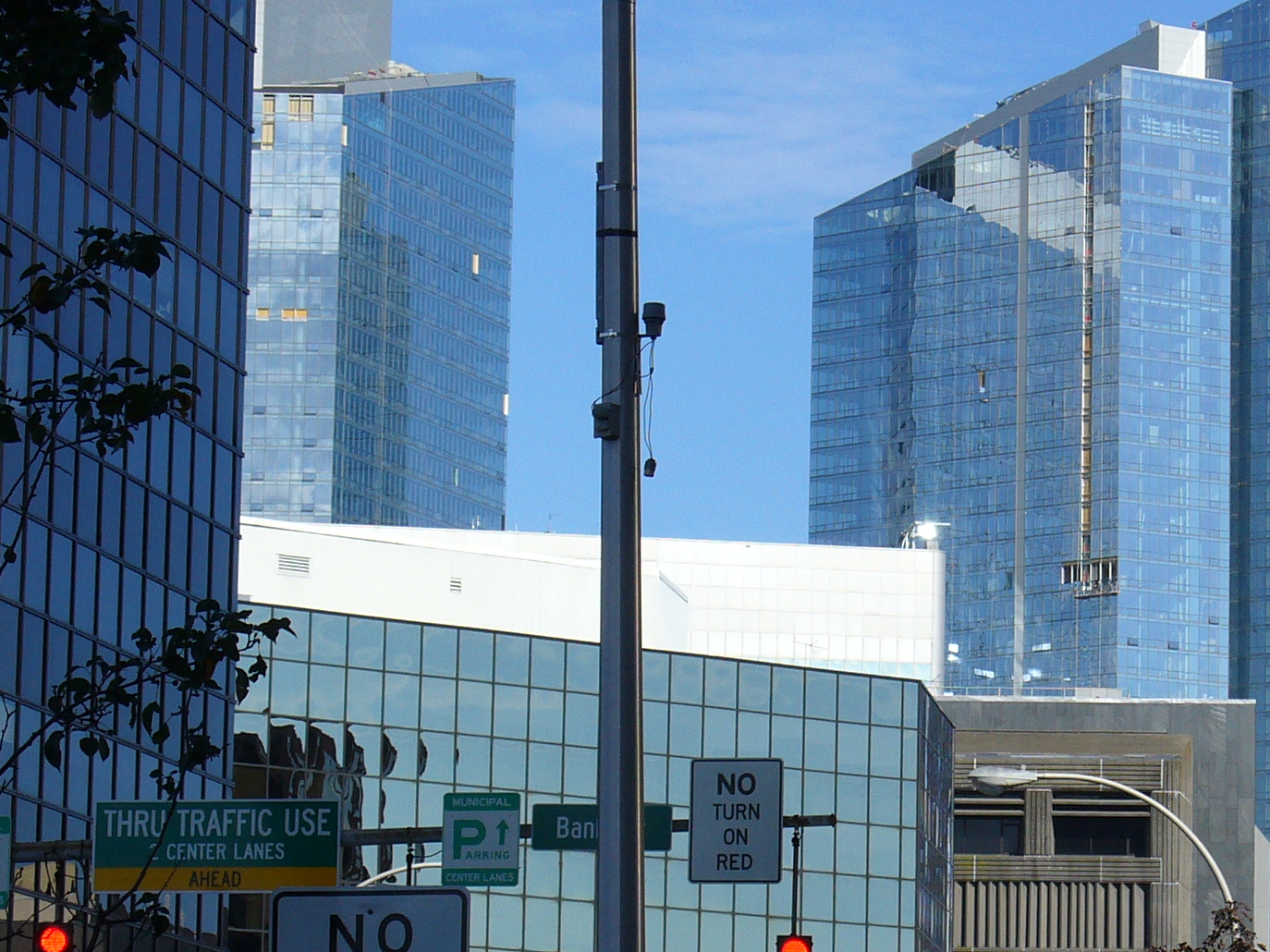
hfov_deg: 12.0
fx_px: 6016
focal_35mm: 164
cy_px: 453
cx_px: 1166
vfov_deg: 9.0
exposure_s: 1/320
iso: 80
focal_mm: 14.5
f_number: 6.8
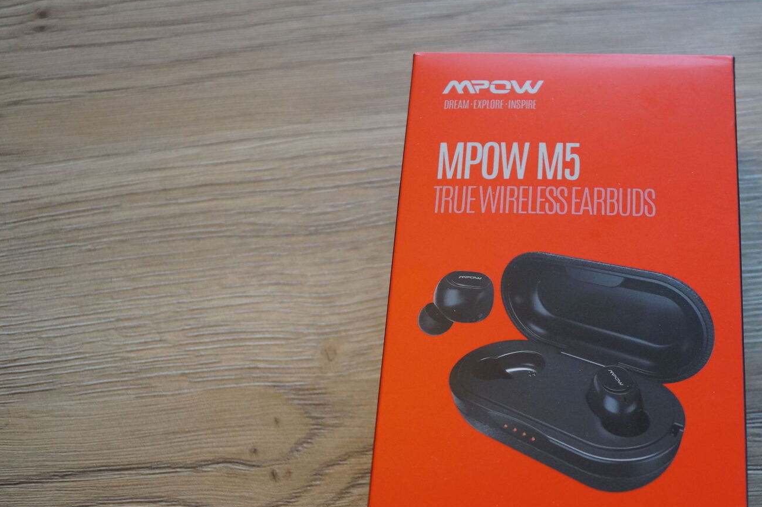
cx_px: 536
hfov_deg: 39.6
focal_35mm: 49
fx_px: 1037
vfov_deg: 27.4
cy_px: 334
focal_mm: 22
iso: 1000
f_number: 4
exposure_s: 1/160
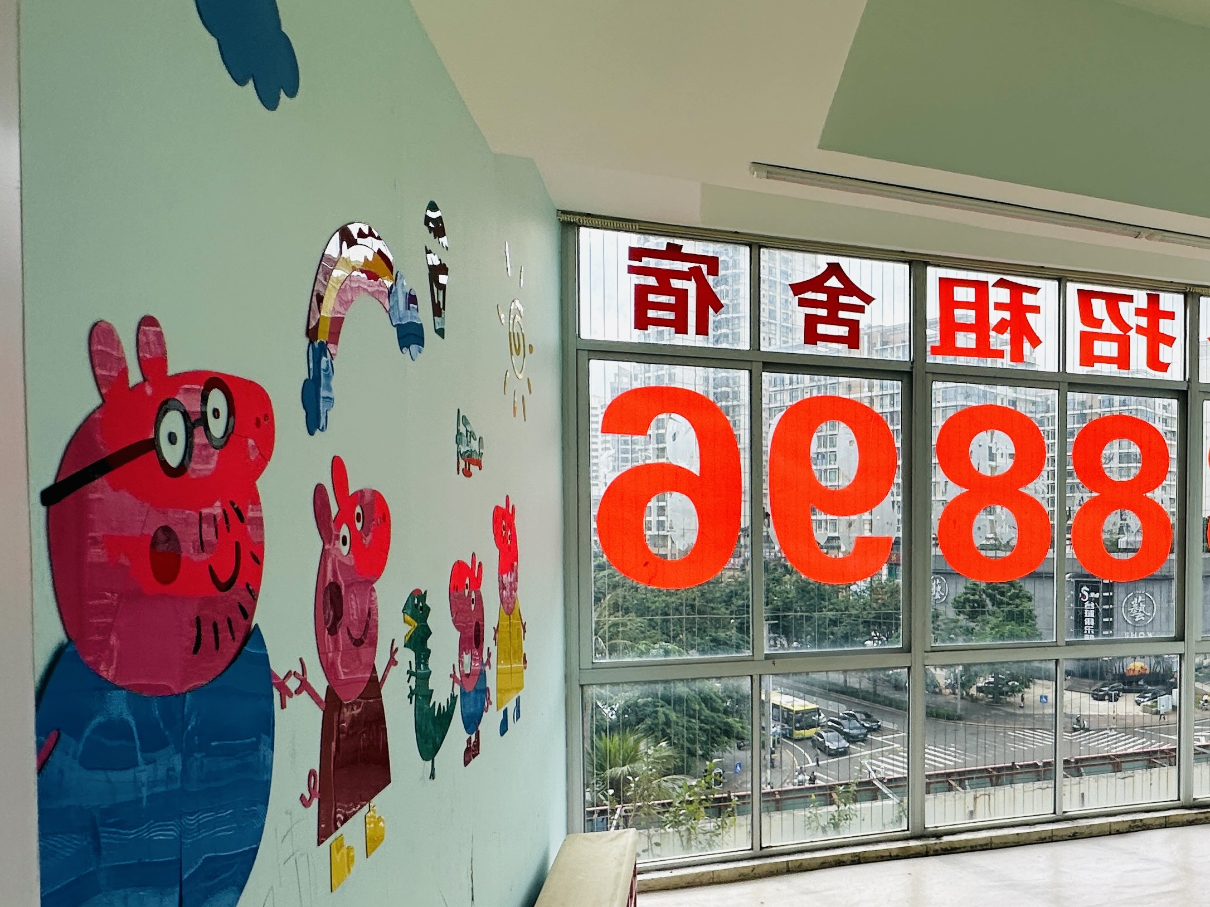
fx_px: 909
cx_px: 1097
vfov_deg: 52.5
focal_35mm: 26
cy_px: 564
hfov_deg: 57.5
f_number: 2.2
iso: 40
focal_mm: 2.22
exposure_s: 1/1052
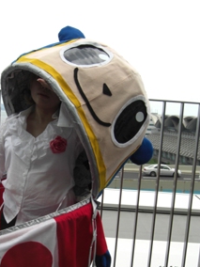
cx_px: 48
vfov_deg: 31.7
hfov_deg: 24.1
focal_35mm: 60
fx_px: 462
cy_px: 193
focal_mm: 7.9
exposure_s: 1/400
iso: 80
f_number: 4
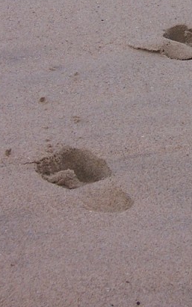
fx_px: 1615
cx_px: 232
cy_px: -52
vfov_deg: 10.7
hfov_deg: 6.8
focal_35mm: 193
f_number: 4.8
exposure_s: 1/250
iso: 80
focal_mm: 12.1
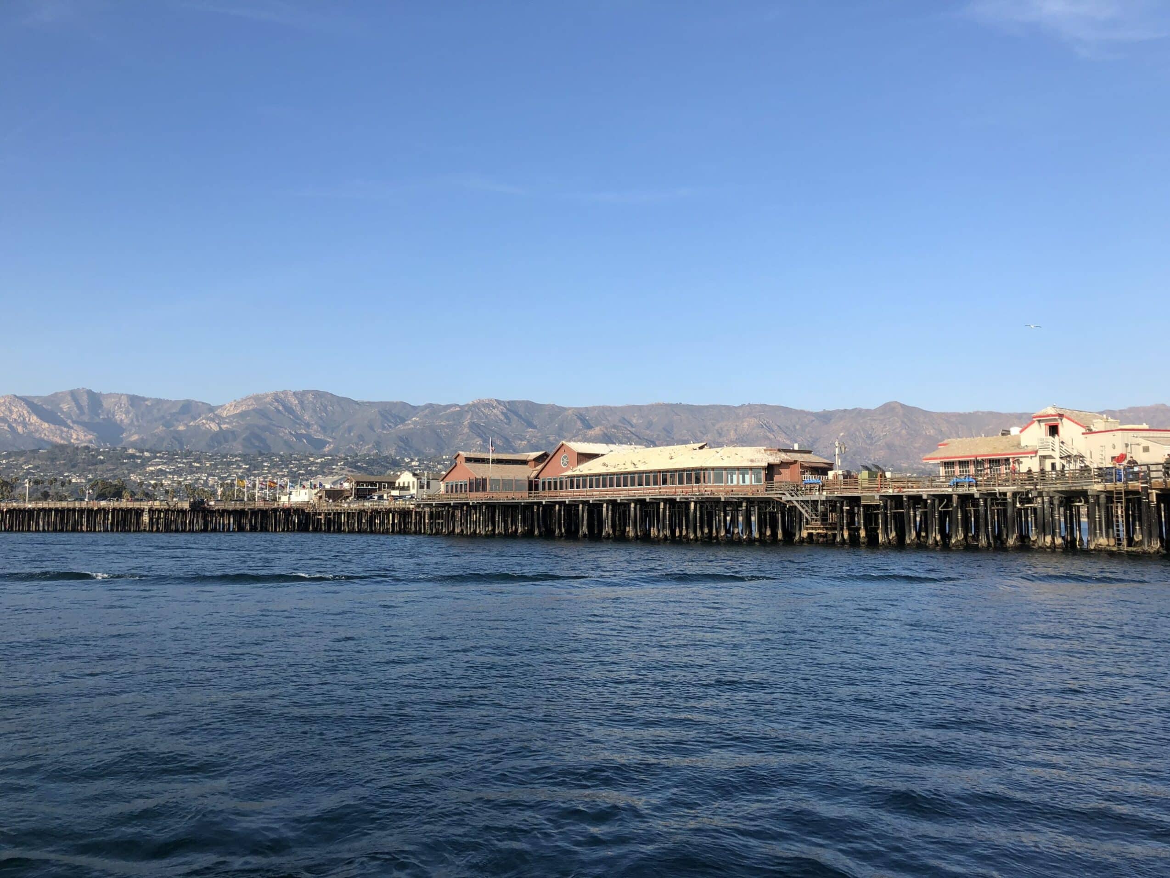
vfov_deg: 49.7
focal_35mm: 28
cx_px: 585
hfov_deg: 63.4
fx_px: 946
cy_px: 439
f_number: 1.8
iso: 20
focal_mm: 4
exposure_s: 1/1473
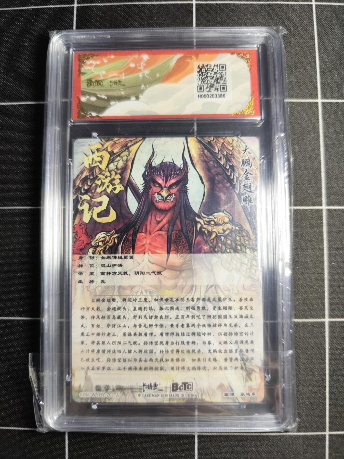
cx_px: 172
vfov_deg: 73.9
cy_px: 230
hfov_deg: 58.9
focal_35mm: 23
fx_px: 305
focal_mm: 6.14
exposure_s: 1/100
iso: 320
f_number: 1.65
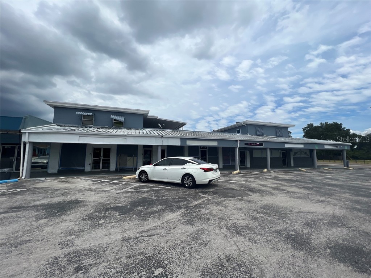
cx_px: 186
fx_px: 139
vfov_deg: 89.9
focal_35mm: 13
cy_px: 139
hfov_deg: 106.2
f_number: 1.8
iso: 32
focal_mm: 1.57
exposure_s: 1/3125
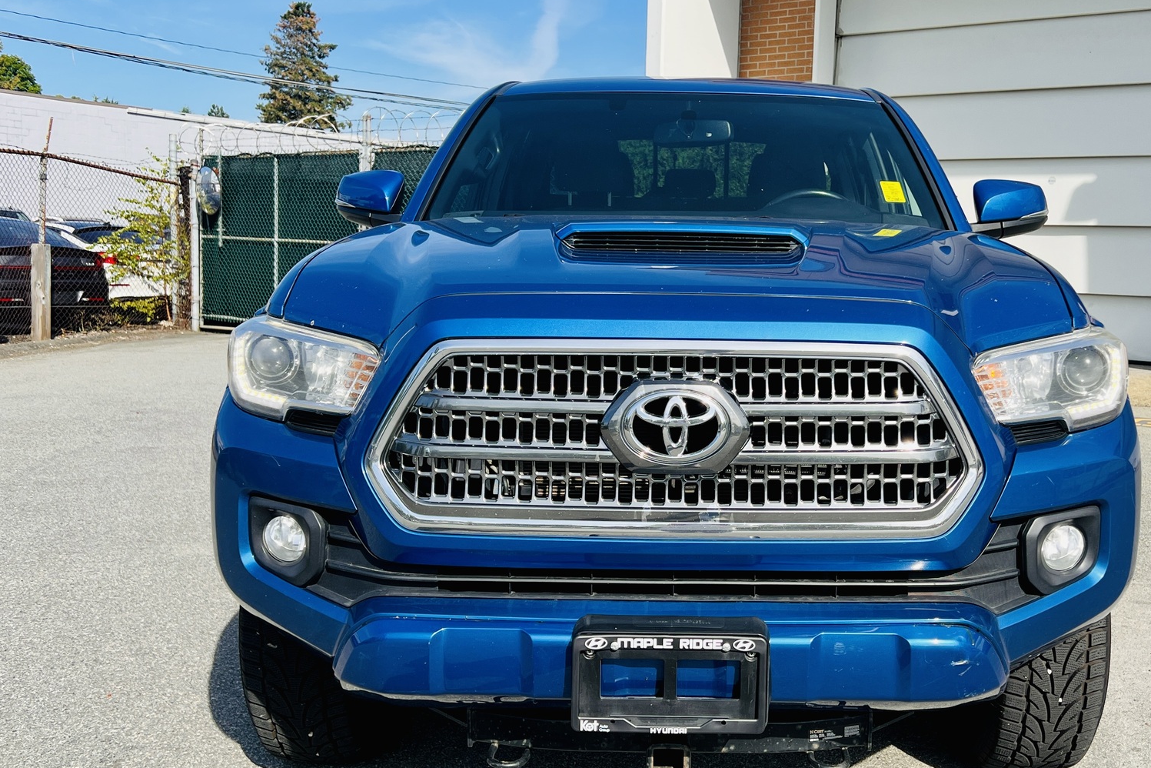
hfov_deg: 51.5
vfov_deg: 35.9
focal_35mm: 37
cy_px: 399
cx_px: 700
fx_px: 1183
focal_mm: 5.7
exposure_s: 1/3077
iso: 50
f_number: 1.5
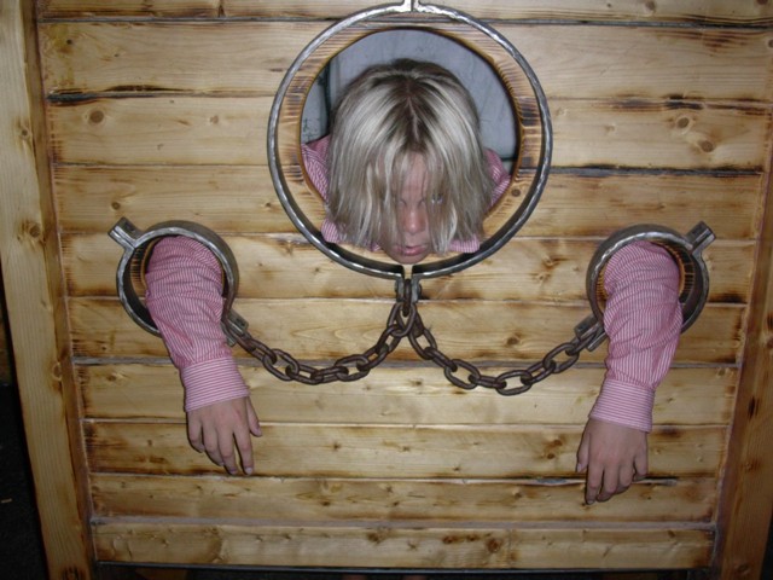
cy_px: 290
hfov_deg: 42.1
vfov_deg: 32.2
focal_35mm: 45
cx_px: 386
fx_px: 1005
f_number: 2.9
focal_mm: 6.7
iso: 70
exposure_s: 1/64
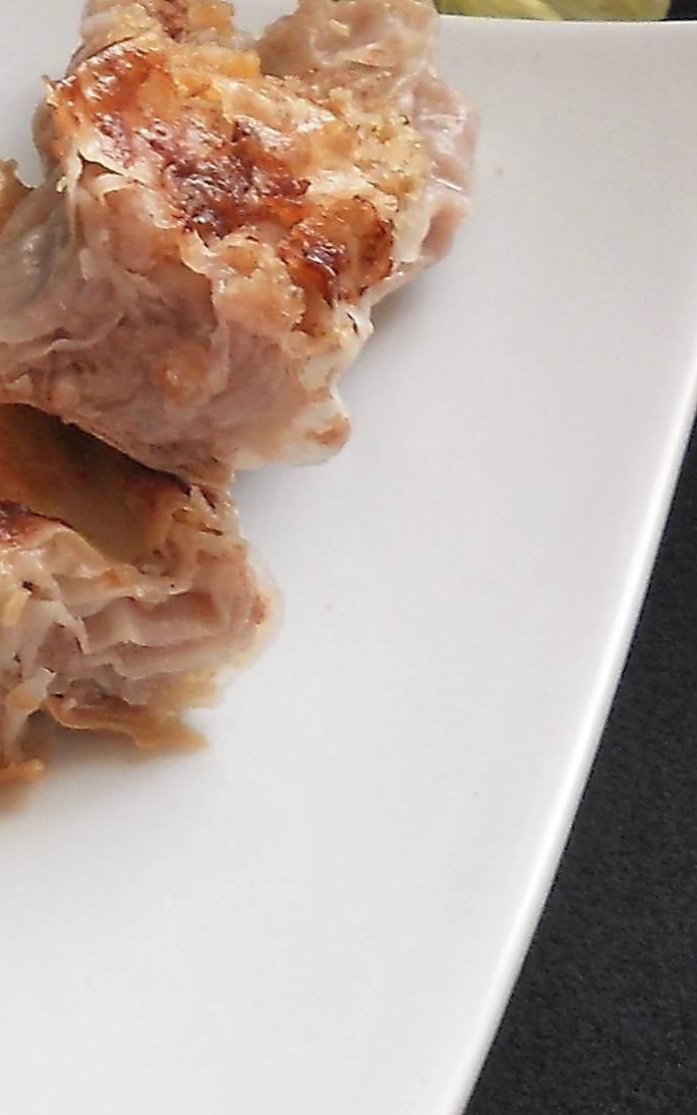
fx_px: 3768
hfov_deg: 10.4
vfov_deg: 16.7
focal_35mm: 124
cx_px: -62
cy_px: 212
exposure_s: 1/30
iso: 100
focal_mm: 6.72
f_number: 3.1
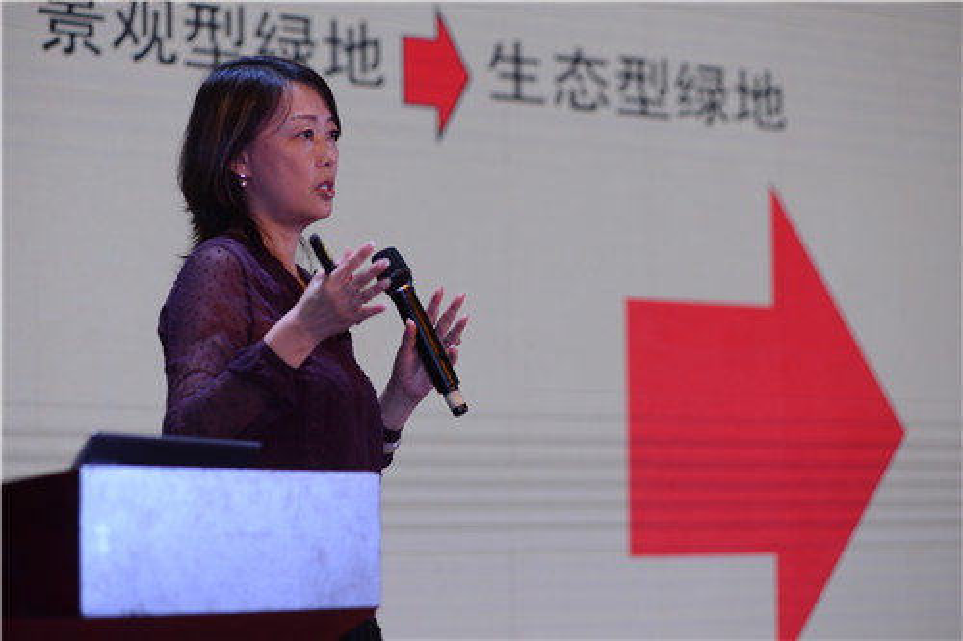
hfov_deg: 16.4
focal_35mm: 125
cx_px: 482
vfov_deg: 11.0
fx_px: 3342
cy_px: 320
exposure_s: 1/160
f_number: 3.2
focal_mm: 125
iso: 250
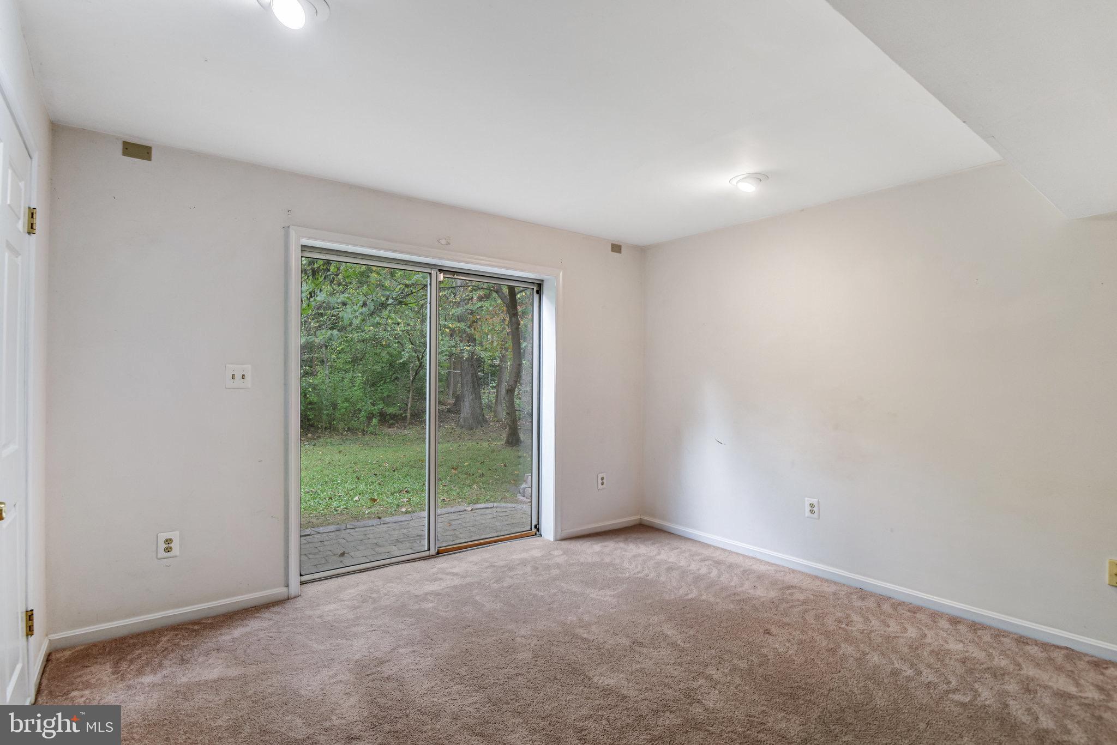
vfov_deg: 70.5
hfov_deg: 93.3
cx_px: 558
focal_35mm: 17
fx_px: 528
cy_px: 372
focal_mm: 17
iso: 400
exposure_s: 1/20
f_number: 8
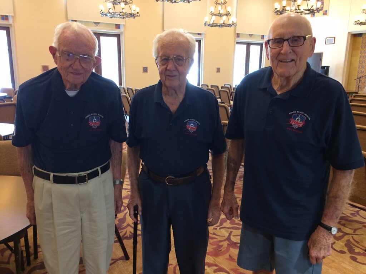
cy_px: 137
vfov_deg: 48.2
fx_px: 307
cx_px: 183
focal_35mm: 29
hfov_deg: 61.7
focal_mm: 4.15
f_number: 2.2
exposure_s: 1/30
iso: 125
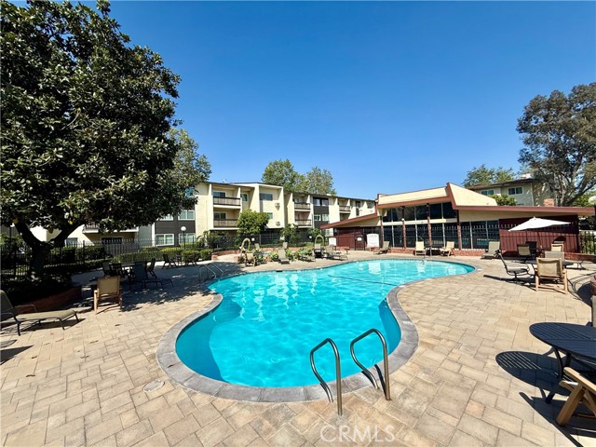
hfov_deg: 102.1
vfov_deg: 85.7
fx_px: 241
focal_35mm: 14
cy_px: 224
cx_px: 298
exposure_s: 1/2976
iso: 50
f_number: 2.2
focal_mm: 2.22
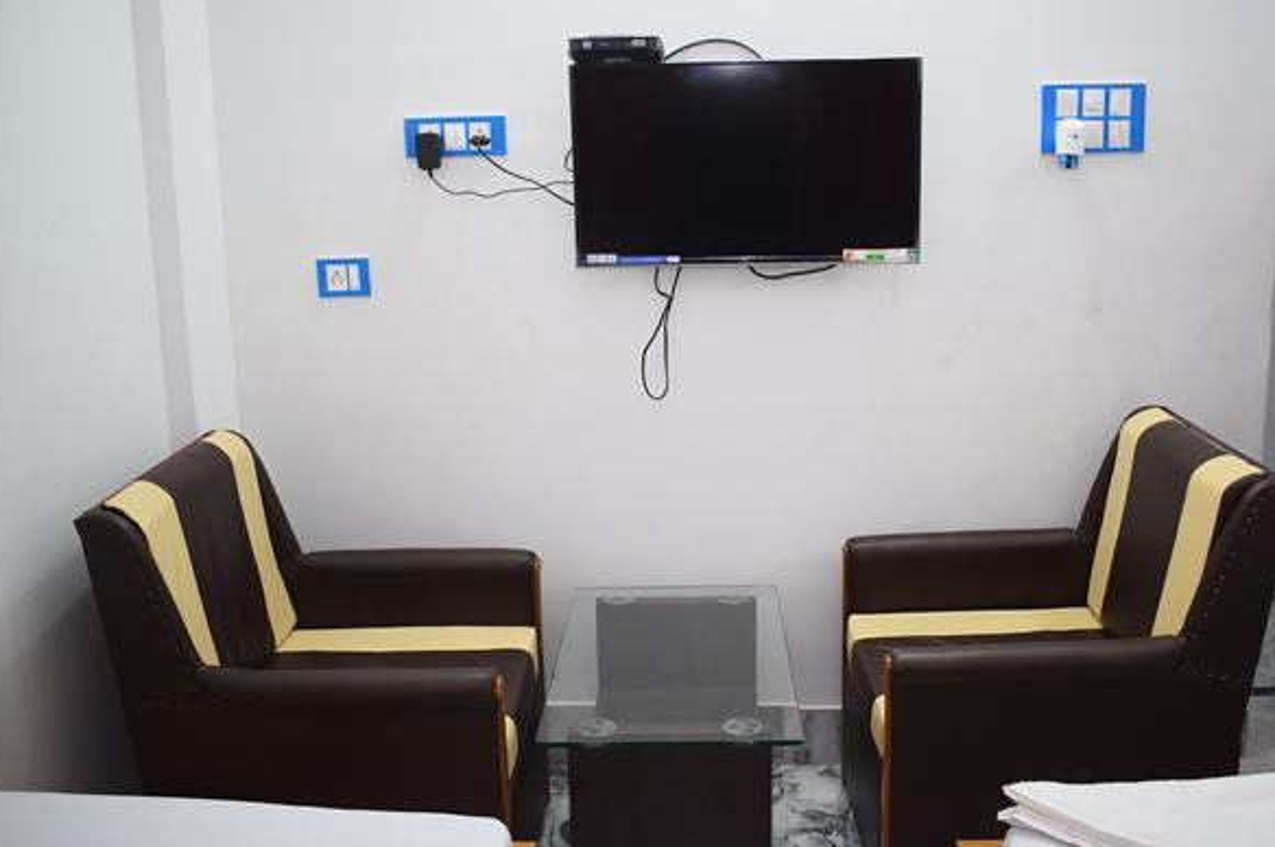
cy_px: 389
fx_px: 1222
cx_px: 683
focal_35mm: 35
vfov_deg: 38.2
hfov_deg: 55.0
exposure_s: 1/100
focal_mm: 21
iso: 800
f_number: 3.8
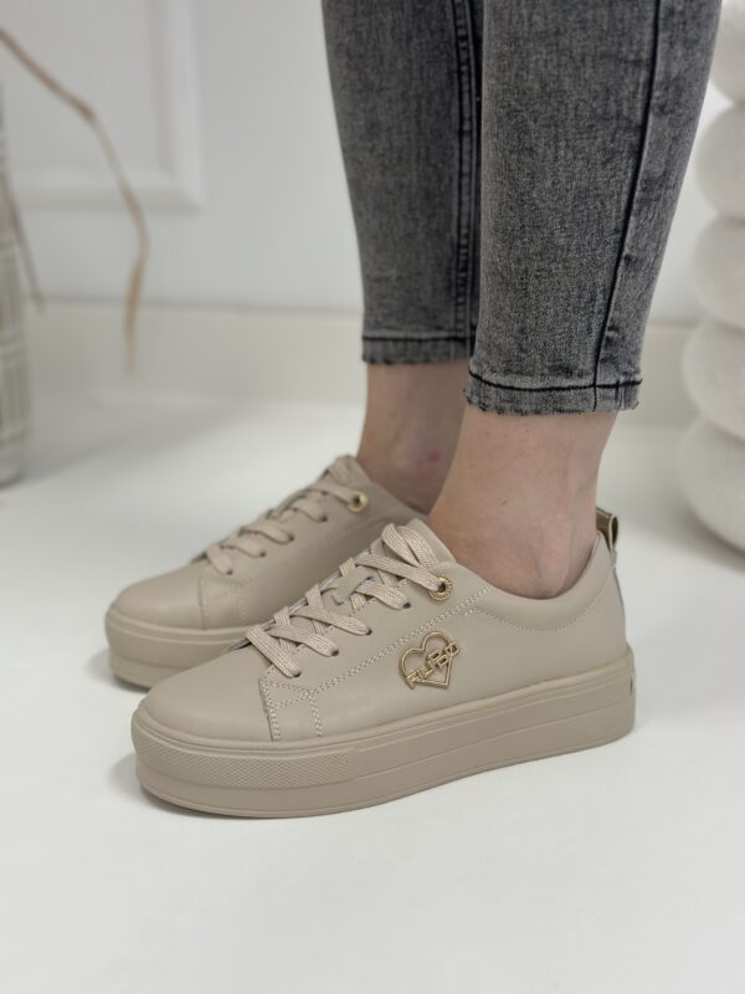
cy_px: 497
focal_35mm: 48
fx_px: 1377
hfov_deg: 30.3
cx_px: 372
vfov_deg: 39.7
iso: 125
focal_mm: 6.86
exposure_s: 1/100
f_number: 1.78
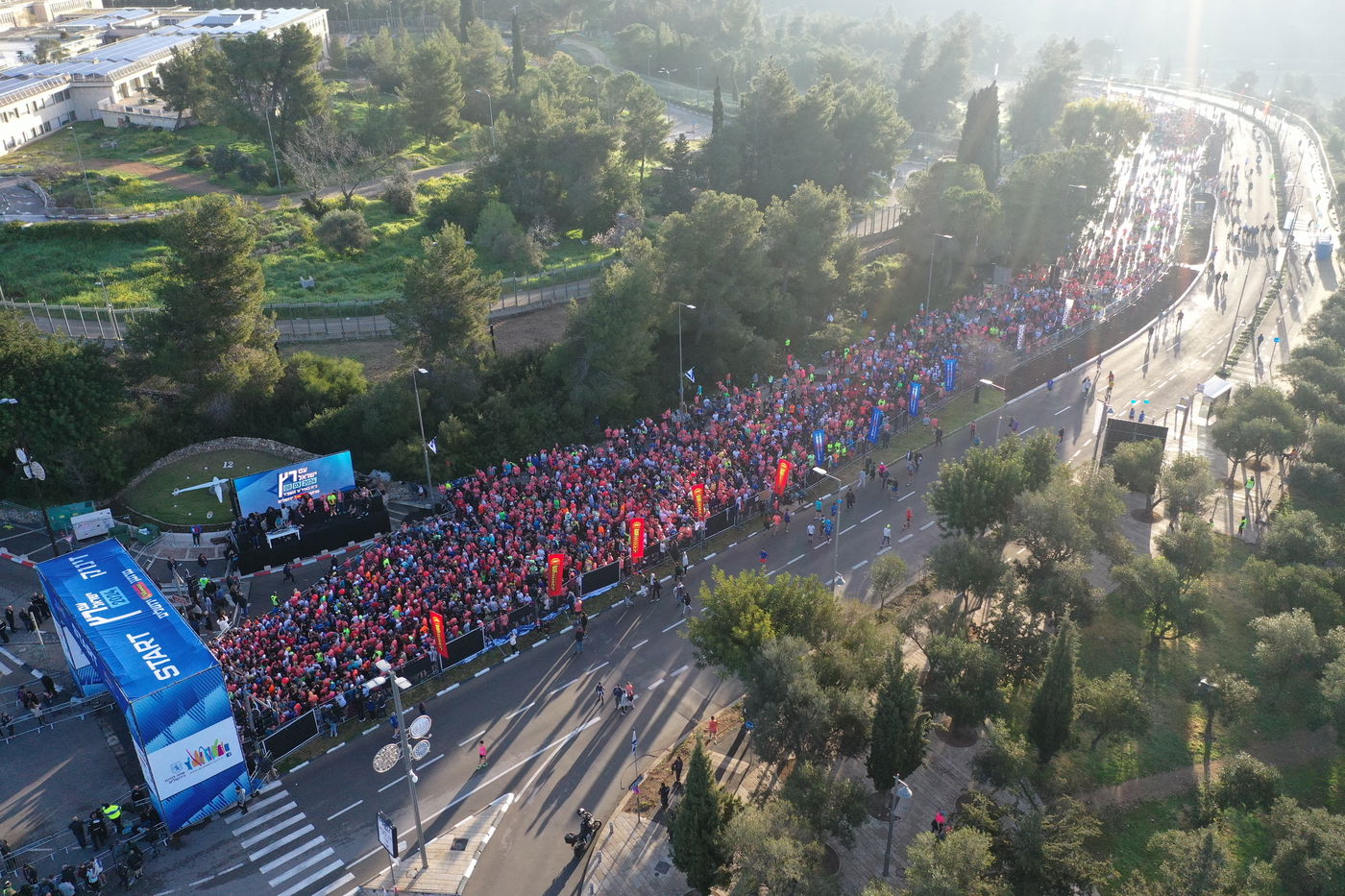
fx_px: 1046
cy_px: 448
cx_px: 672
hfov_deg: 65.5
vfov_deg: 46.4
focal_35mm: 28
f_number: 4
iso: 400
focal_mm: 10.26
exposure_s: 1/120
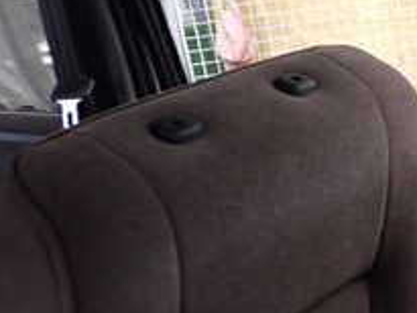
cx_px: 608
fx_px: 880
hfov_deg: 22.4
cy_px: 124
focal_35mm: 73
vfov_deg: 20.2
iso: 500
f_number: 2
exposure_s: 1/30
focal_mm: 4.5
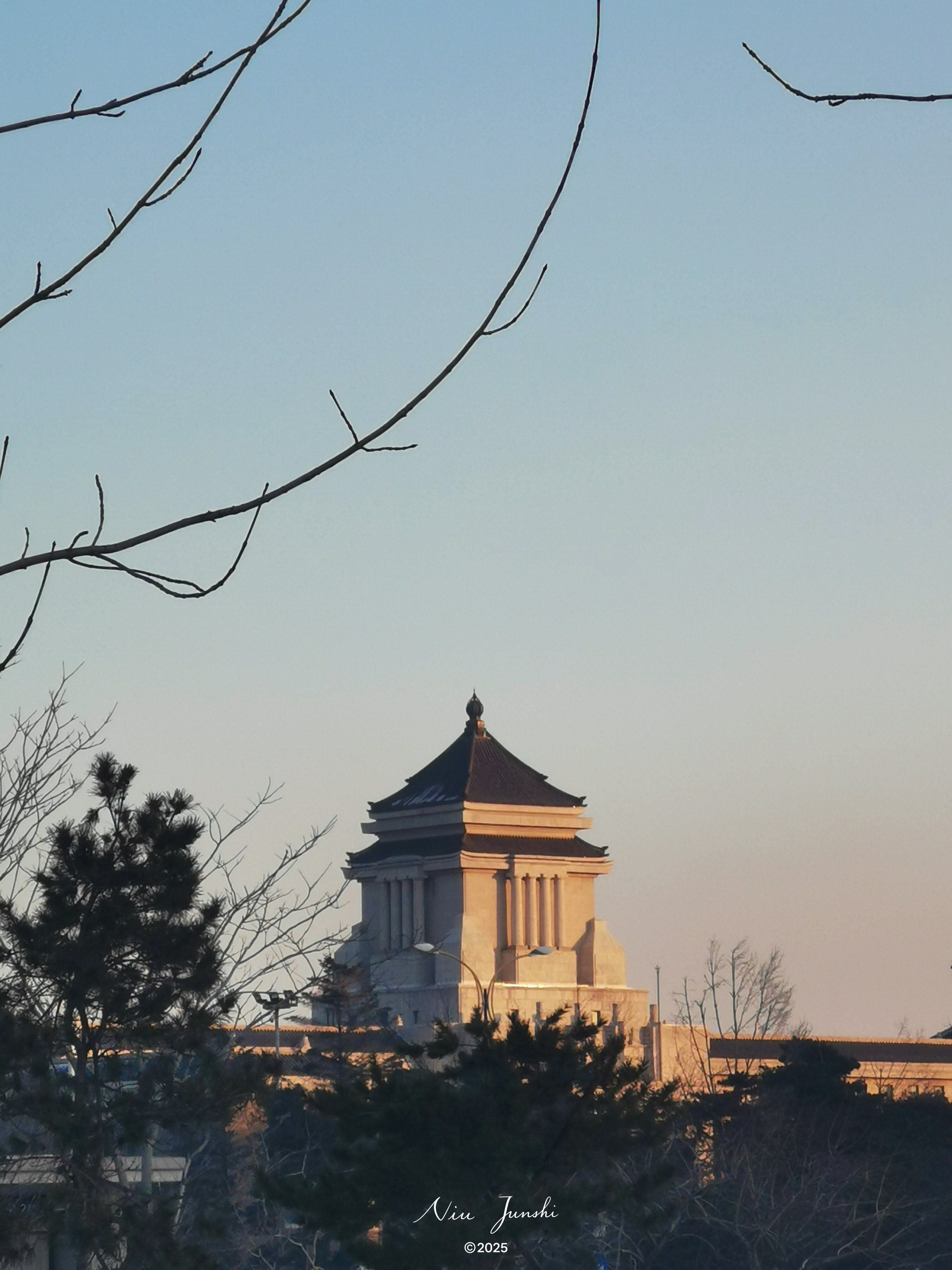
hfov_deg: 10.4
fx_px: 5244
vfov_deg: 13.8
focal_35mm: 143
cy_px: 635
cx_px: 476
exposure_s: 1/480
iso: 50
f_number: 2.4
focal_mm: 7.48
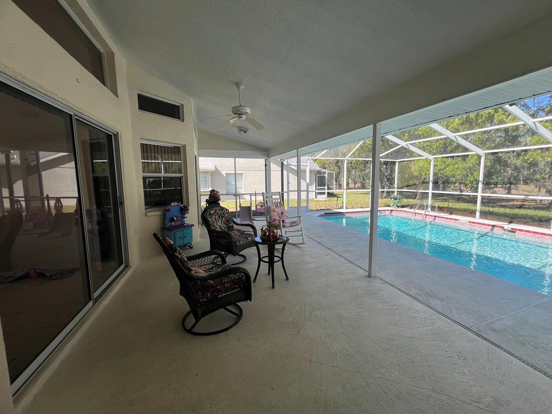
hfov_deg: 101.9
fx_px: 223
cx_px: 293
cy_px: 206
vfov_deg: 85.7
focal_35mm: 14
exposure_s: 1/605
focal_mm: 1.57
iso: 32
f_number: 1.8
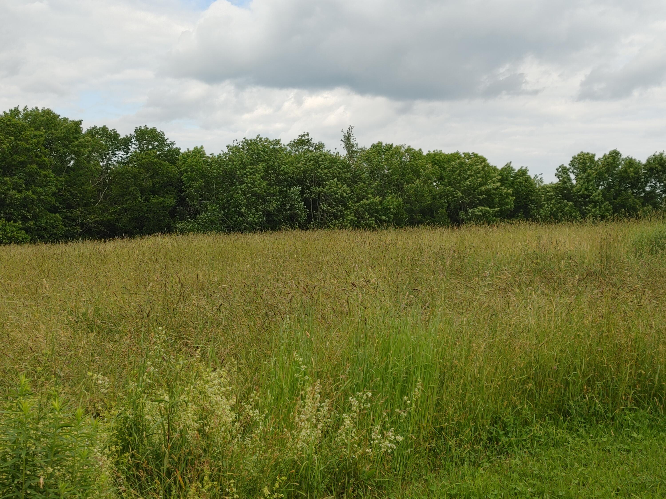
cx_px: 333
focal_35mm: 44
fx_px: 847
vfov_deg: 32.9
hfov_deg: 42.9
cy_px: 250
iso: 50
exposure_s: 1/1389
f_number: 1.8
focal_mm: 5.58
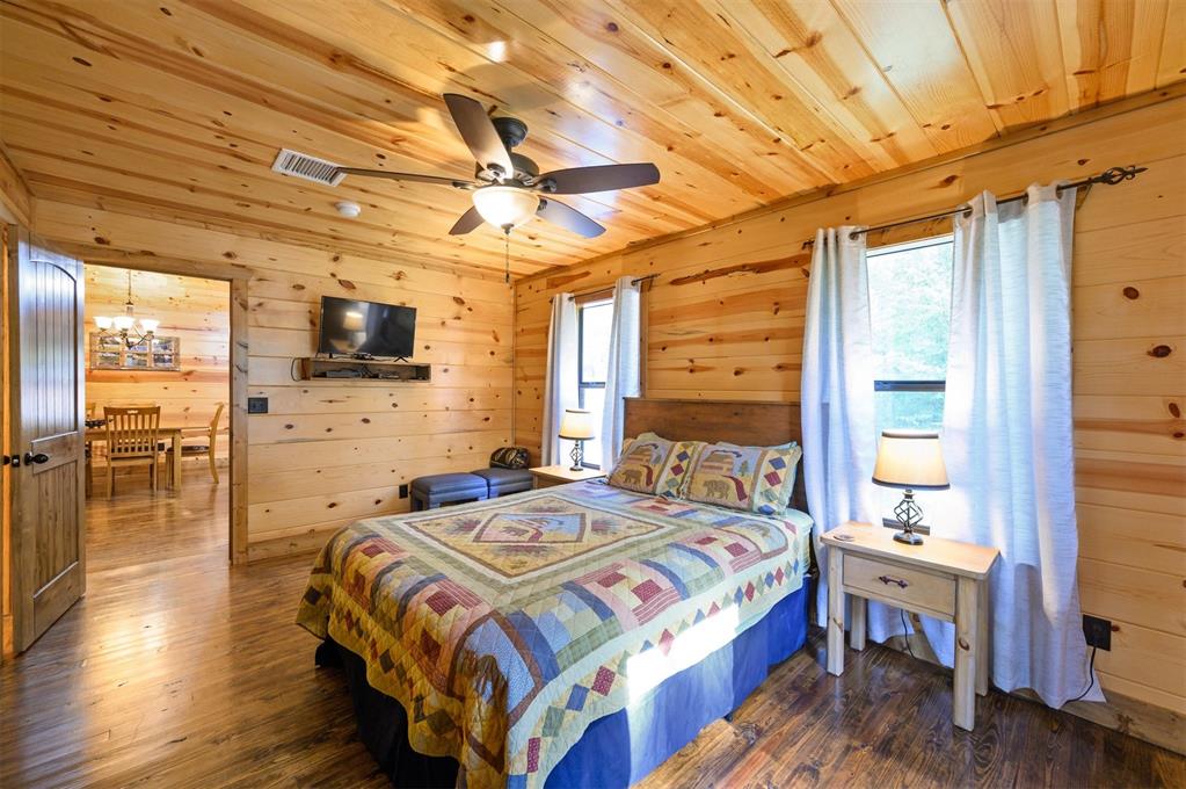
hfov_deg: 104.3
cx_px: 593
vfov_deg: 81.1
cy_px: 394
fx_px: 461
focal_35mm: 14
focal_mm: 14
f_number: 7.1
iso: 320
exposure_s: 1/2.5
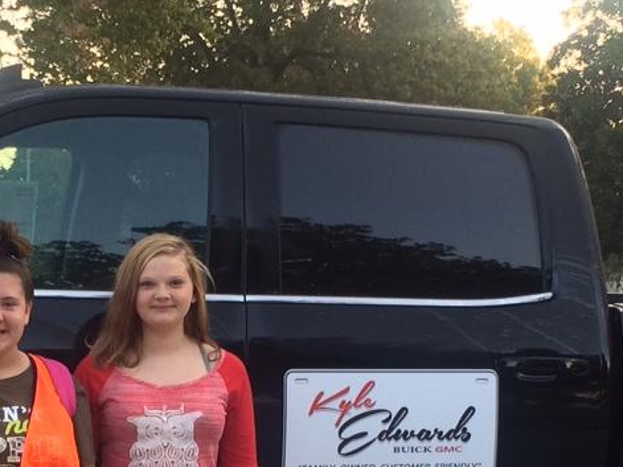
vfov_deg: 14.1
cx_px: 187
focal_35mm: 104
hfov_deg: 18.8
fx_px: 1871
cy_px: 425
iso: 40
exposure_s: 1/60
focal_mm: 4.12
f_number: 2.2
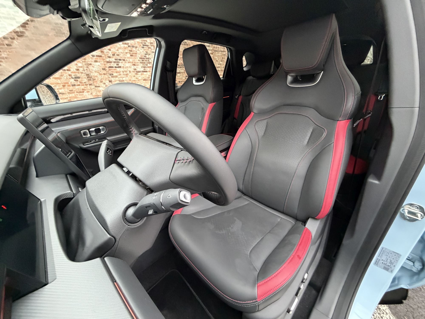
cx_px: 212
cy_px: 160
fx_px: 172
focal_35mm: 14
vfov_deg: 85.7
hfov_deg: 102.1
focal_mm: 2.22
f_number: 2.2
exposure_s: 1/60
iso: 800
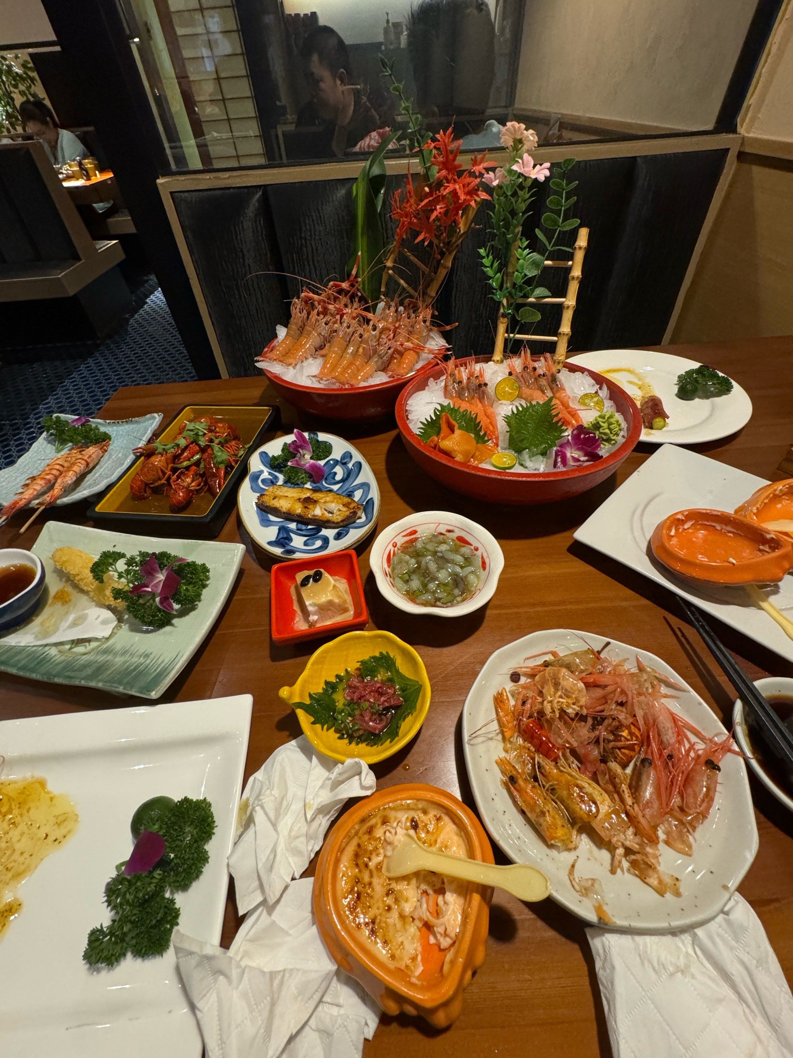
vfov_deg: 102.1
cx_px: 396
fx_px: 428
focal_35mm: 14
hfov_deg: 85.7
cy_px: 529
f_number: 2.2
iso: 400
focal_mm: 2.22
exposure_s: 1/50
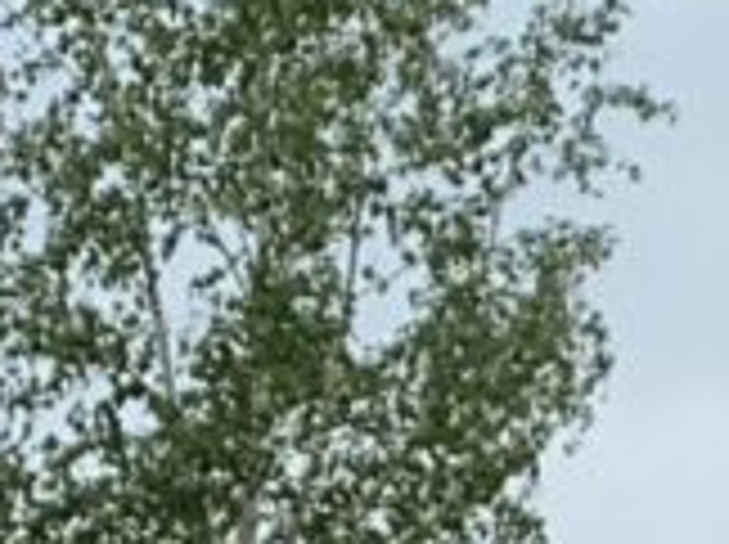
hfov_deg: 9.9
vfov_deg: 7.1
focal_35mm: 190
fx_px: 3995
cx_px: 1323
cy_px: 1524
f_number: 1.8
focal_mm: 4.25
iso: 32
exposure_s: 1/934
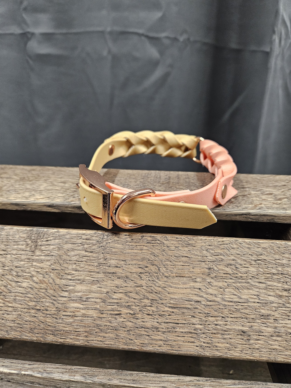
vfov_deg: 73.9
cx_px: 146
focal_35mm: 23
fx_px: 258
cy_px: 194
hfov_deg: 58.9
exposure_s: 1/142
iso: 500
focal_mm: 5.4
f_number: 1.8
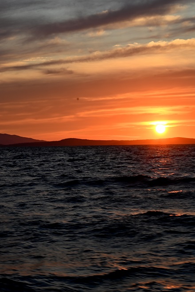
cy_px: 147
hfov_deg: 12.9
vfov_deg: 19.3
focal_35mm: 106
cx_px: 37
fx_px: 861
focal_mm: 70
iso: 160
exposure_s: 1/80
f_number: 16
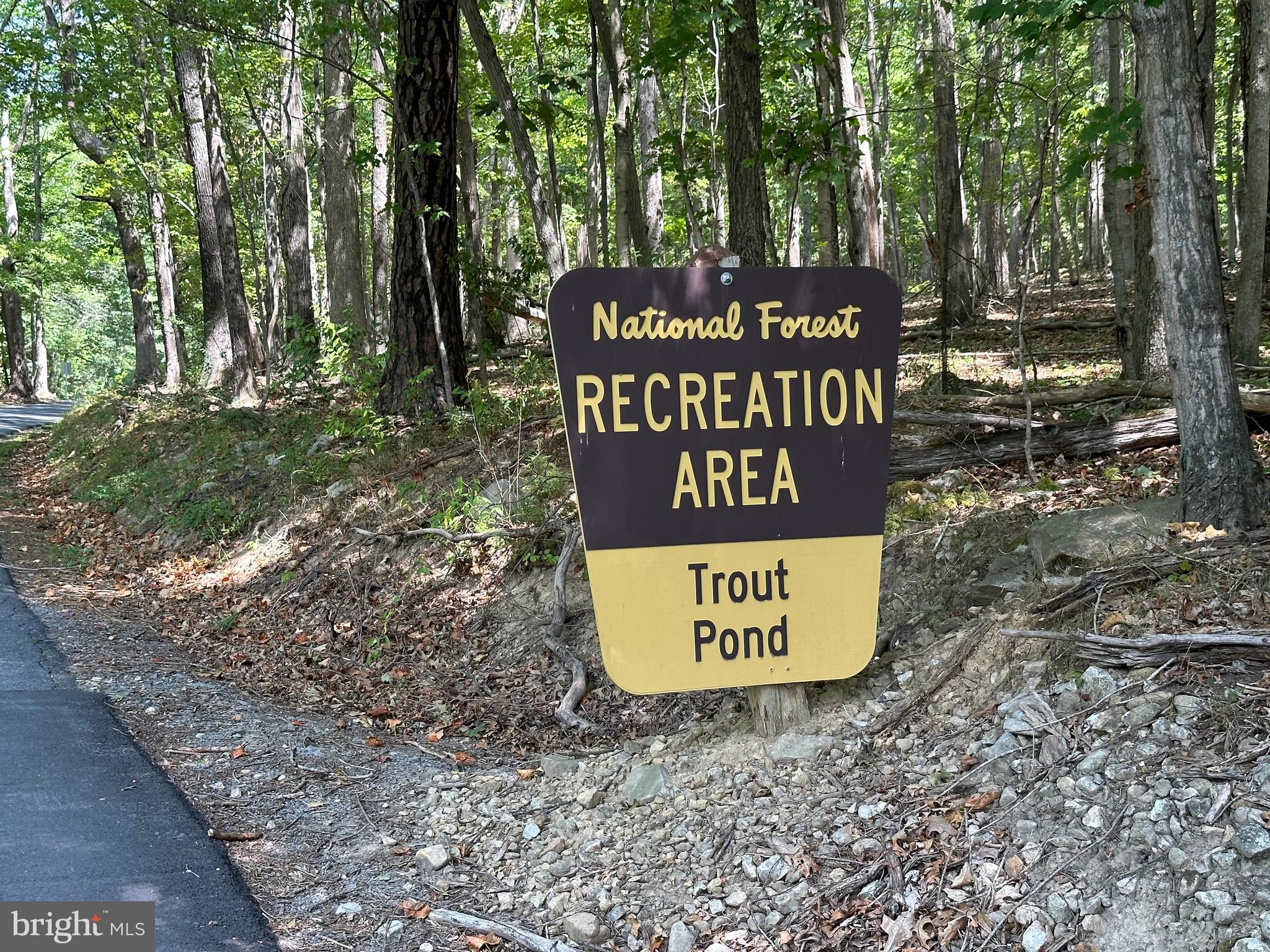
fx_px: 1761
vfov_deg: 30.3
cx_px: 635
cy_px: 476
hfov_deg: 39.7
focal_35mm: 48
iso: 64
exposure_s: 1/142
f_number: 1.78
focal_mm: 6.86
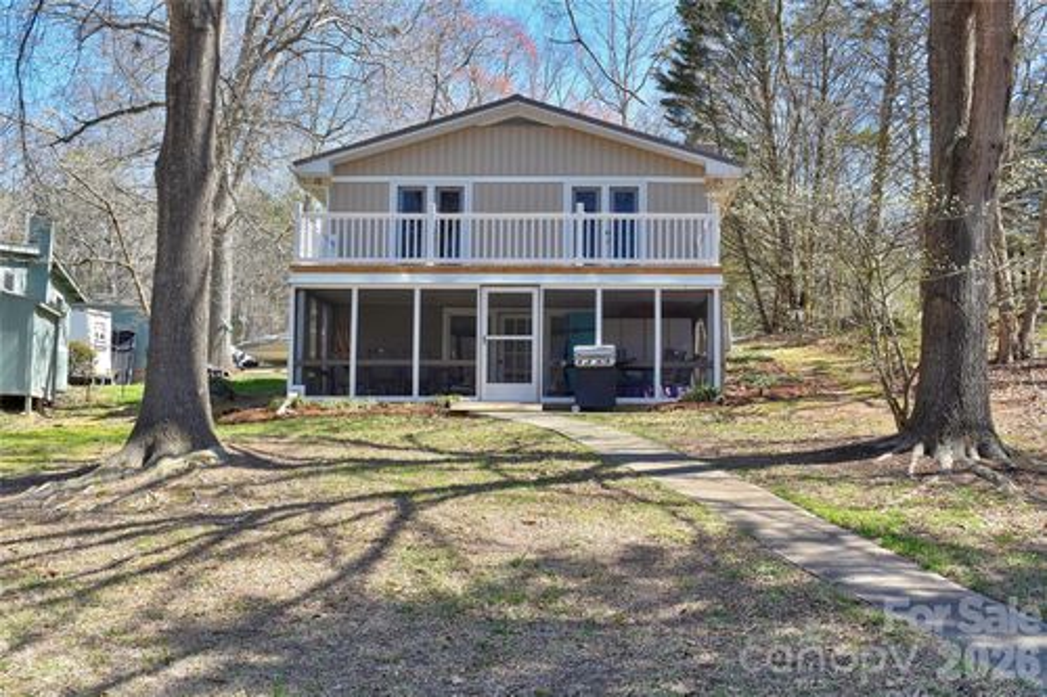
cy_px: 348
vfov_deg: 30.8
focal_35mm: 44
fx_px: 1265
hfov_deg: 45.0
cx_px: 524
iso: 220
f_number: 8
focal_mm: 29
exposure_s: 1/250
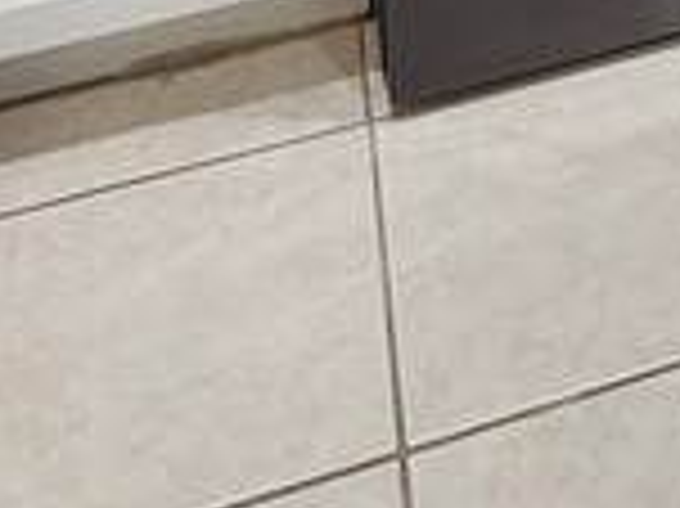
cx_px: 923
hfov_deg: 20.1
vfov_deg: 10.4
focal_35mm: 88
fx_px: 1727
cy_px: -1106
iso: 320
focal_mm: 2.2
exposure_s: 1/60
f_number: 2.2
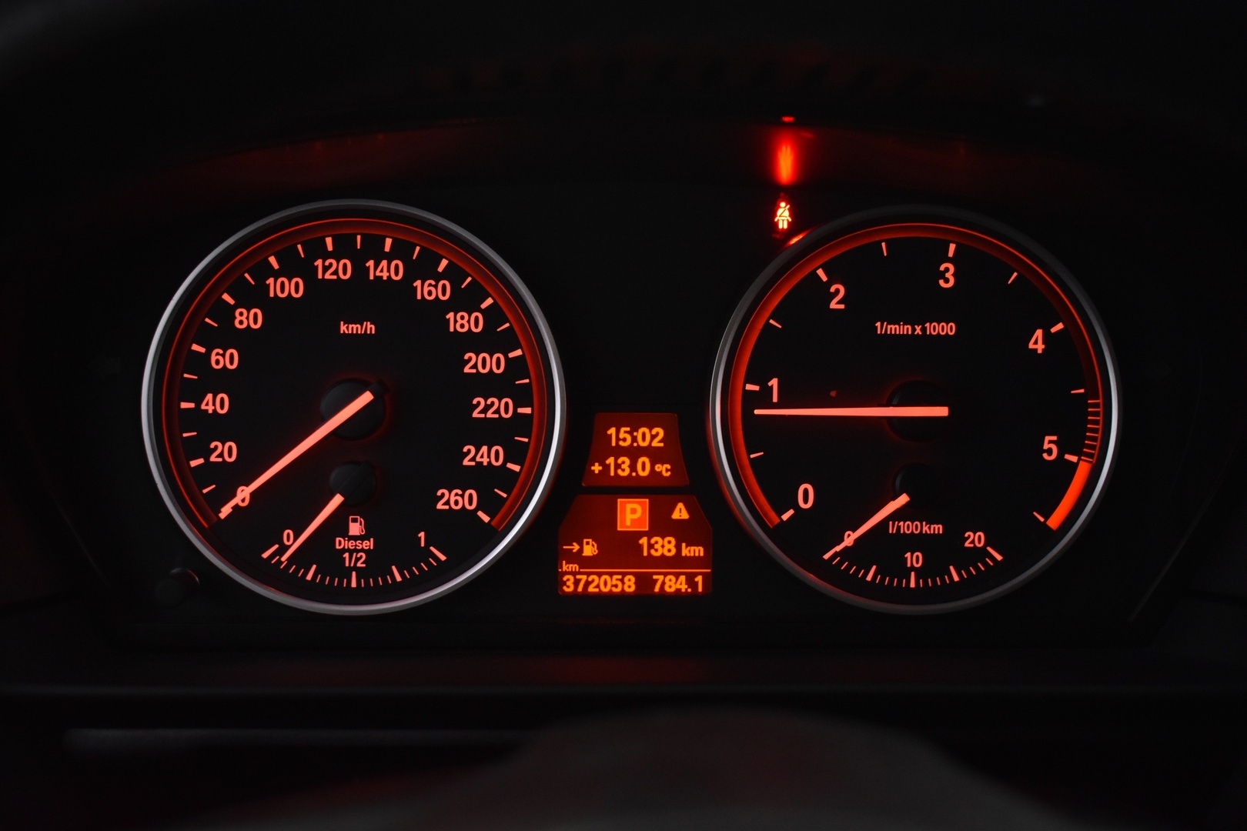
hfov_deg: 41.1
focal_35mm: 48
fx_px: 1663
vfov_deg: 28.1
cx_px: 624
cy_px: 416
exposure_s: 1/25
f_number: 5
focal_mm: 32
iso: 1250
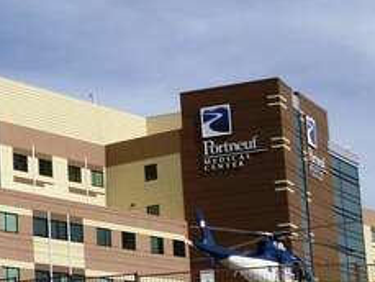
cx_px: -39
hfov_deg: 12.8
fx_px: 1637
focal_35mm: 151
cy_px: 205
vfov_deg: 9.8
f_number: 8.2
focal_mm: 6.3
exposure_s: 1/362
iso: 80
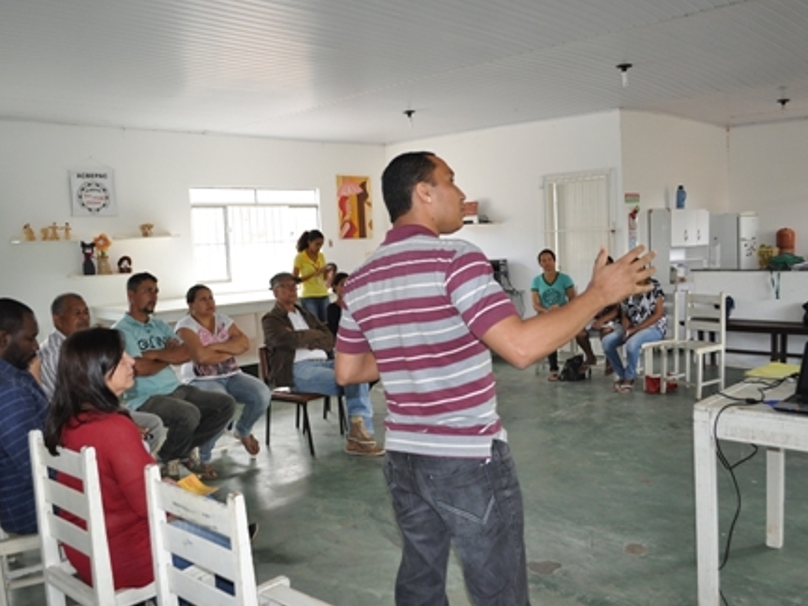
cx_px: 408
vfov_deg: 46.8
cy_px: 301
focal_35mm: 30
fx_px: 700
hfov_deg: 60.0
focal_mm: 18
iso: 800
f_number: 3.5
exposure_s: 1/80
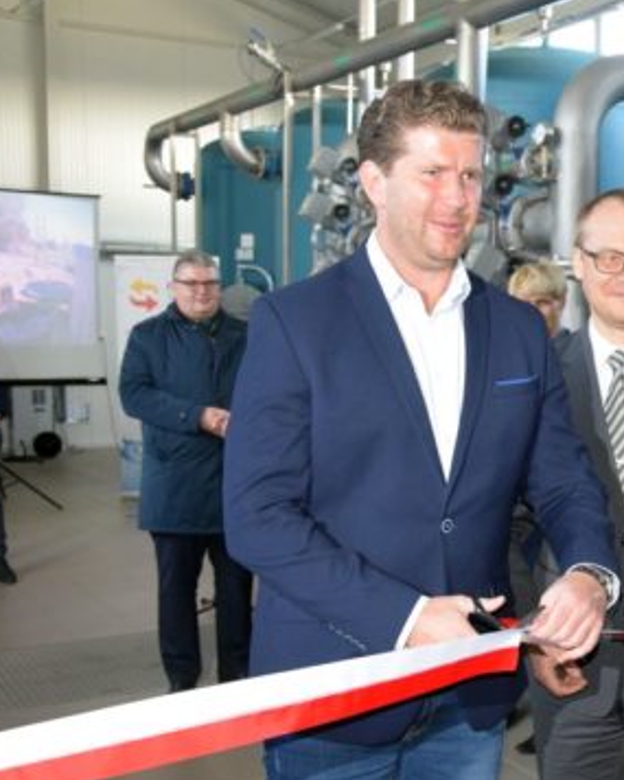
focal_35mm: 57
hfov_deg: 25.6
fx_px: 1315
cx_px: 589
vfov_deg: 33.0
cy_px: 425
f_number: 3.8
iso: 1600
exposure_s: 1/60
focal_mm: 24
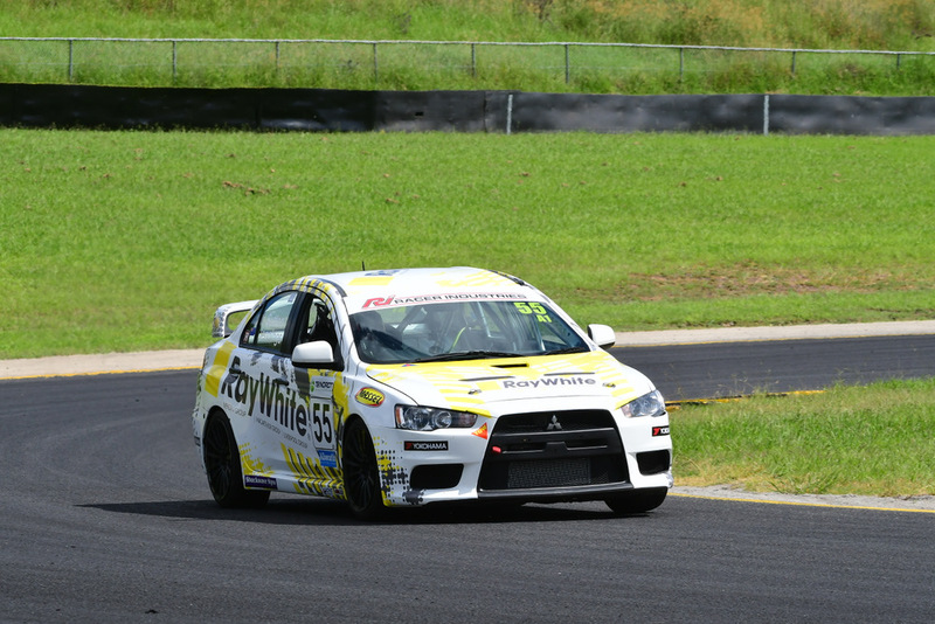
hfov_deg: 6.9
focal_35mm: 300
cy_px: 312
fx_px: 7794
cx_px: 468
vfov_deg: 4.6
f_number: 11
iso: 400
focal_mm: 200
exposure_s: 1/640
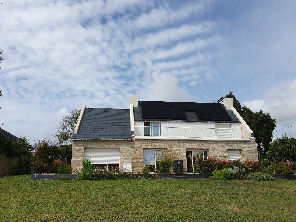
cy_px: 111
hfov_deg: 67.3
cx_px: 148
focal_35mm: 26
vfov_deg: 53.1
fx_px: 222
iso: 50
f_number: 2.4
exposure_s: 1/2352
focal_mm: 4.32
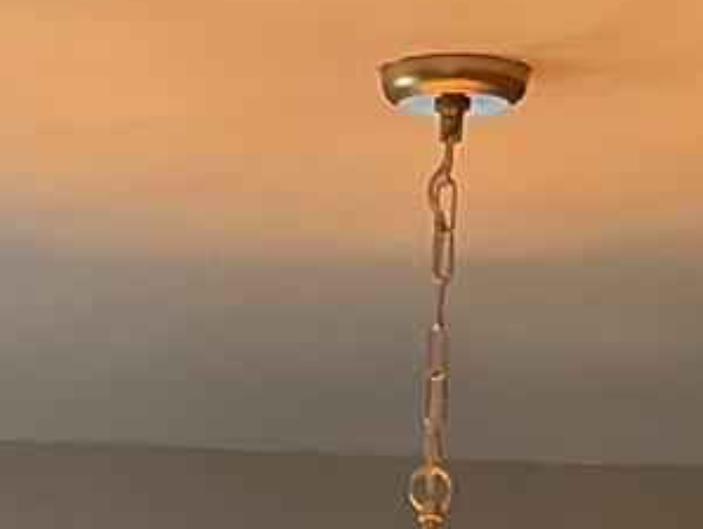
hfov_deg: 9.9
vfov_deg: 6.6
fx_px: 4045
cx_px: -2
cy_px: 1703
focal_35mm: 199
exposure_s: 1/60
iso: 64
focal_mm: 3
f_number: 1.8
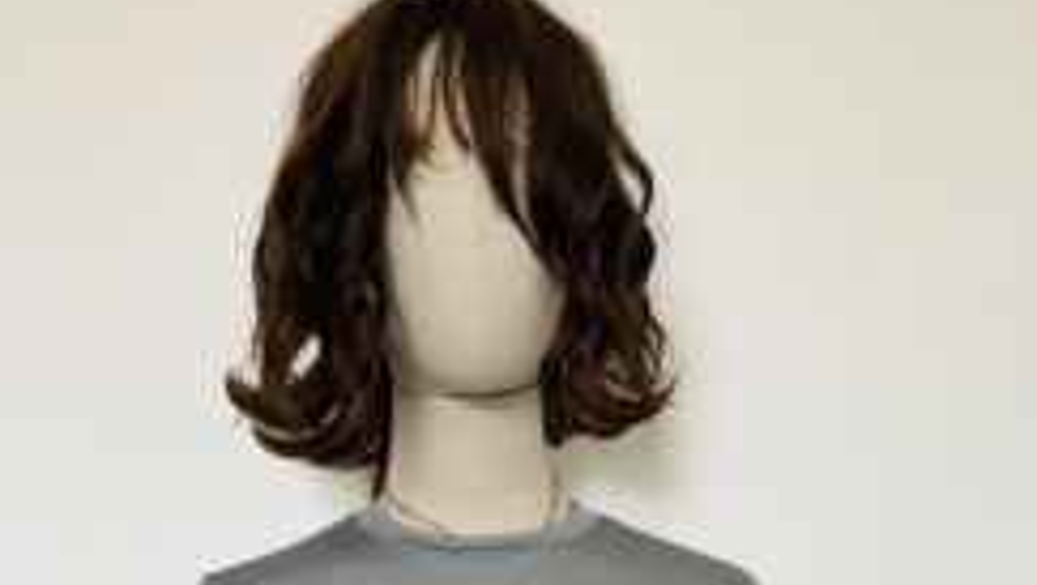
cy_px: 760
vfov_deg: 24.3
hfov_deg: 47.3
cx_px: 495
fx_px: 1183
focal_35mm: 43
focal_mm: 6.76
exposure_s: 1/120
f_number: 1.78
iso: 200
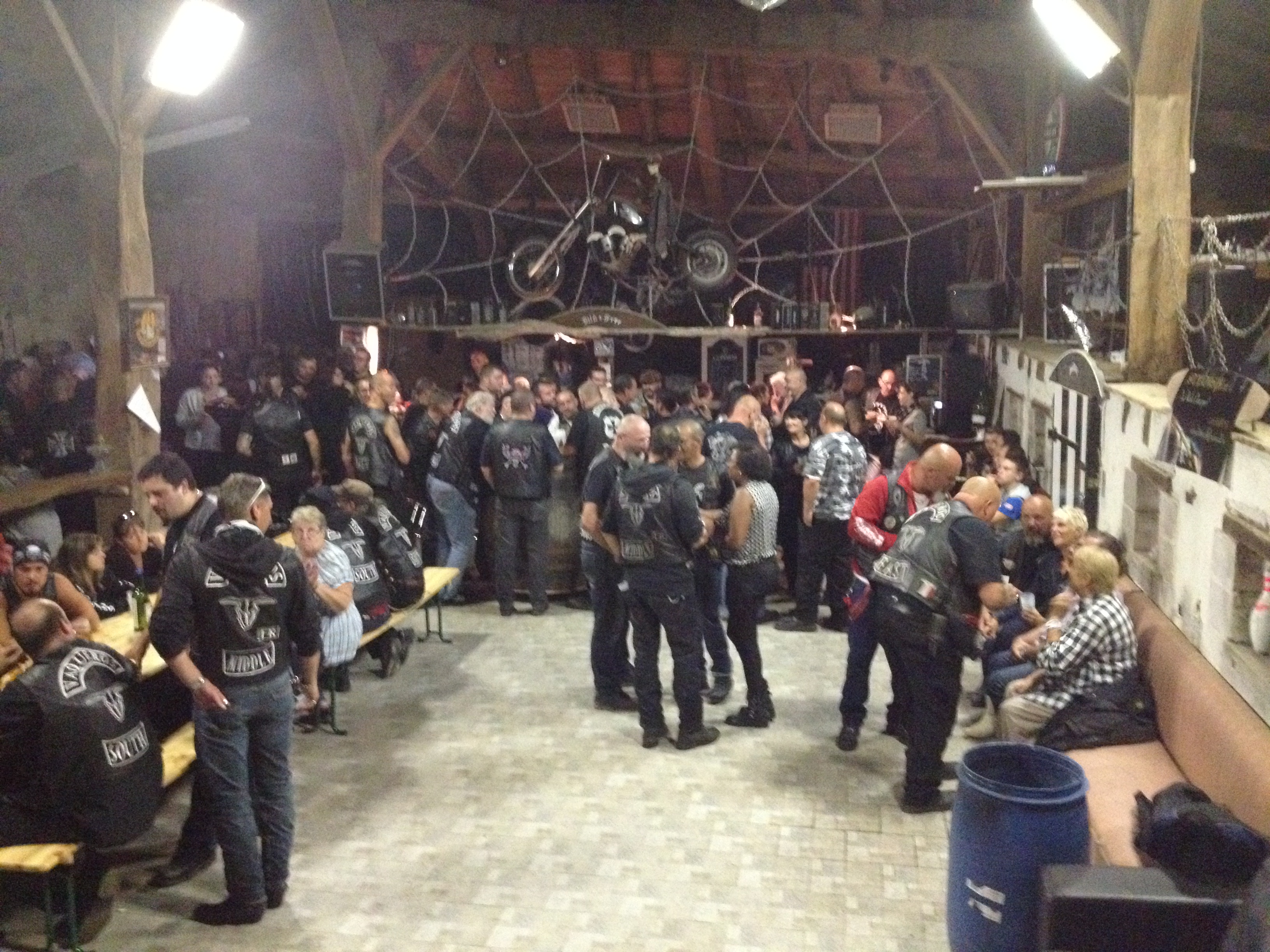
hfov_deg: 52.6
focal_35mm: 35
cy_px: 476
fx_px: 1284
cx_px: 635
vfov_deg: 40.7
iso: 800
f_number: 2.4
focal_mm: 4.28
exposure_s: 1/15
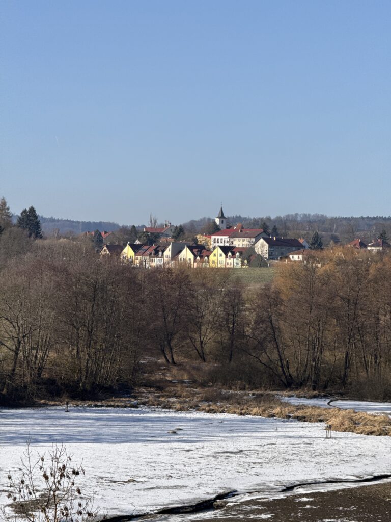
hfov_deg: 12.3
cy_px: 261
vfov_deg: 16.4
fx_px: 1807
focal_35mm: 120
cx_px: 196
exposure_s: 1/1271
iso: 50
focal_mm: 15.66
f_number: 2.8
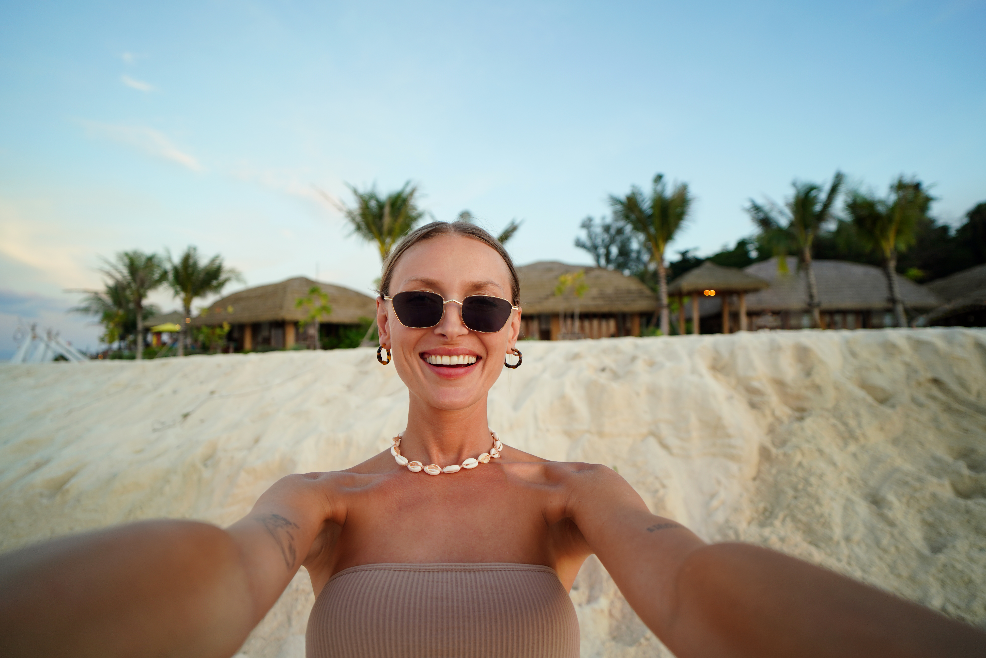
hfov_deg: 90.0
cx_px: 493
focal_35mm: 18
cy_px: 329
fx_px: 493
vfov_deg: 67.4
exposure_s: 1/125
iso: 125
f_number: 2.8
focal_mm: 18
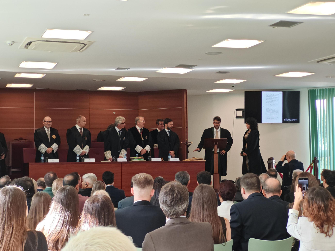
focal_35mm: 68
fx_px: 658
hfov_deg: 28.6
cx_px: 168
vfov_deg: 21.6
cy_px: 126
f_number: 2.4
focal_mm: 8.67
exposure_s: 1/50
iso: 125
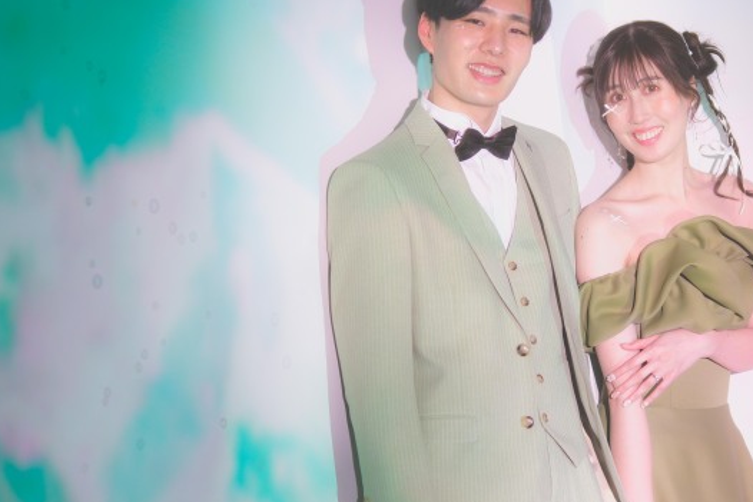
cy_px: 275
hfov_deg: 17.8
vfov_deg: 12.0
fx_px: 2385
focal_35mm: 114
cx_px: 567
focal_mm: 50
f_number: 1
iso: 320
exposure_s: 1/250
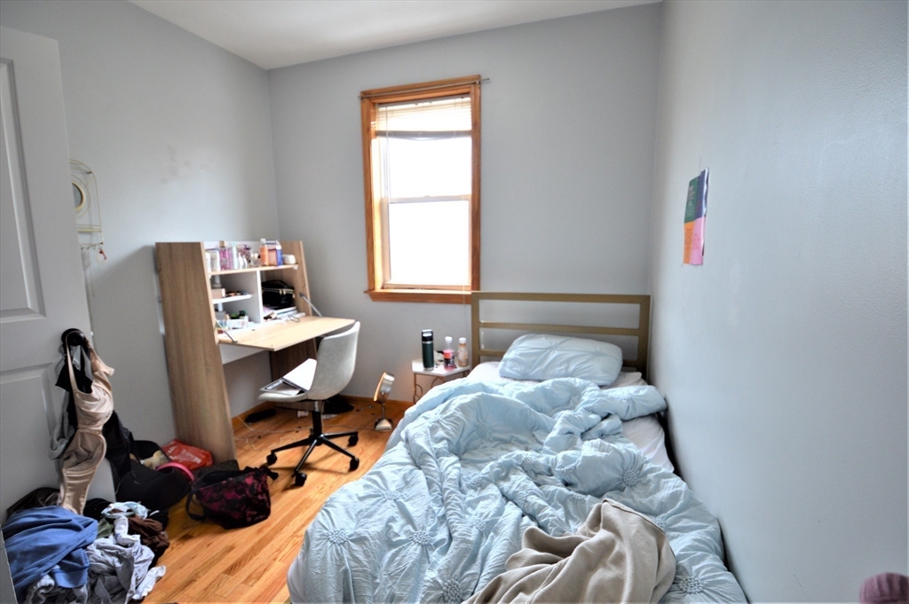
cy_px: 302
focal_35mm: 15
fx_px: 378
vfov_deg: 77.2
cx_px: 454
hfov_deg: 100.4
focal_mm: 10
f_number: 3.5
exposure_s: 1/50
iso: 400
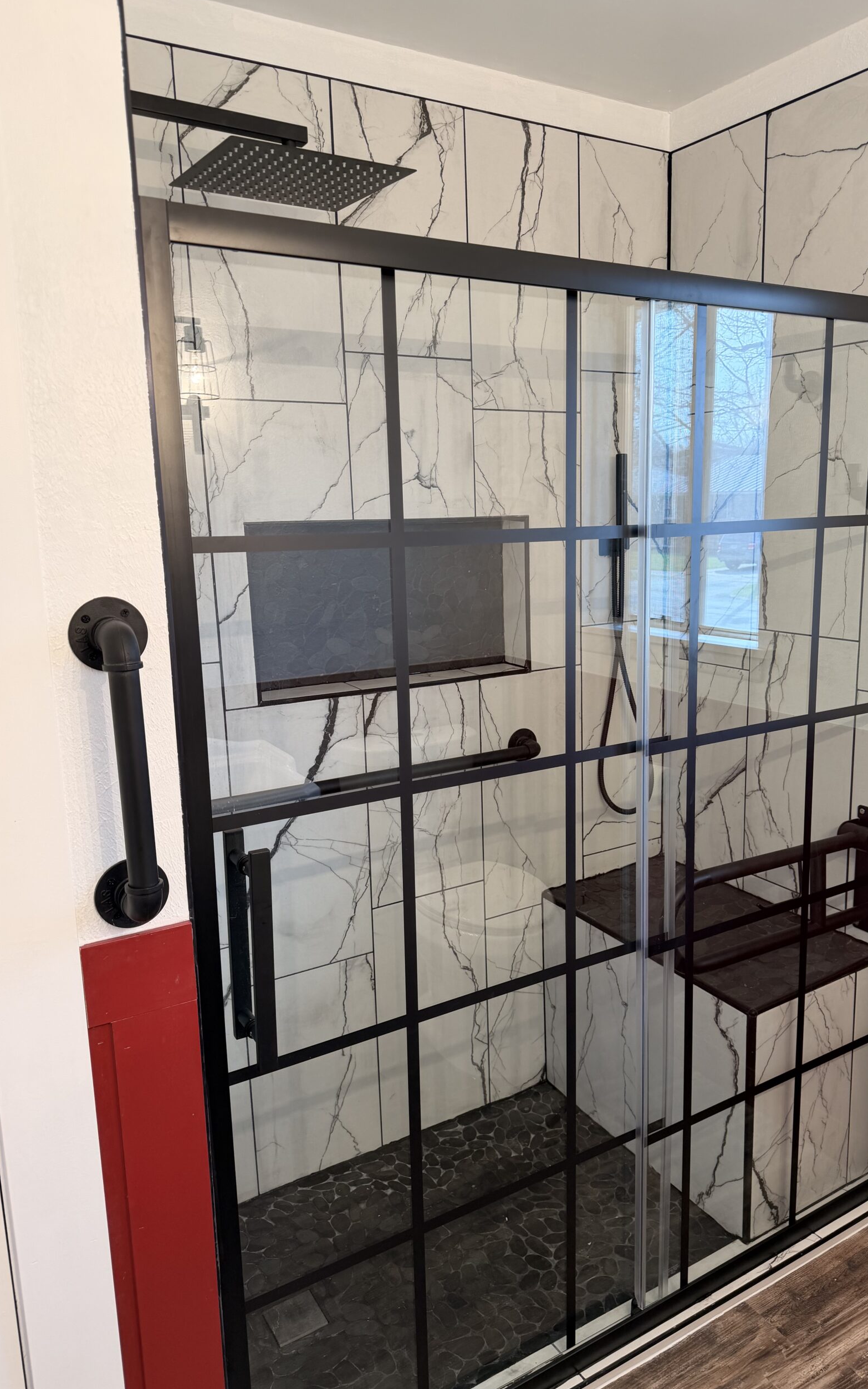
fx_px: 984
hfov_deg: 47.4
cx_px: 502
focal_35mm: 26
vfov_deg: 70.4
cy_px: 696
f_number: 1.78
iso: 64
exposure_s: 1/120
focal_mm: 6.76
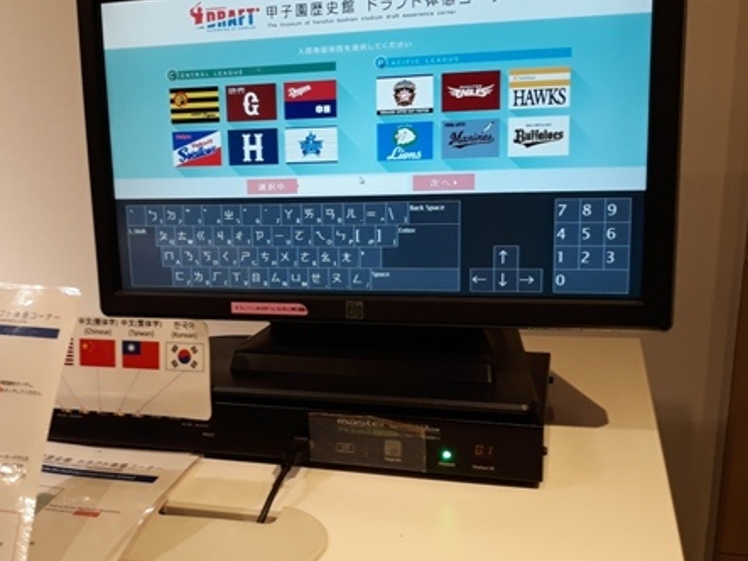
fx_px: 843
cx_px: 285
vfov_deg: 36.8
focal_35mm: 39
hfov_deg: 47.5
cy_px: 311
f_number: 1.7
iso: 100
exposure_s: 1/40
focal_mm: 3.71
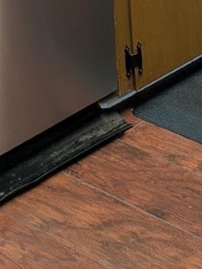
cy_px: -98
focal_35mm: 142
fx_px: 1105
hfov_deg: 10.0
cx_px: 335
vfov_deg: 13.3
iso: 140
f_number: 1.89
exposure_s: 1/24
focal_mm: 5.43
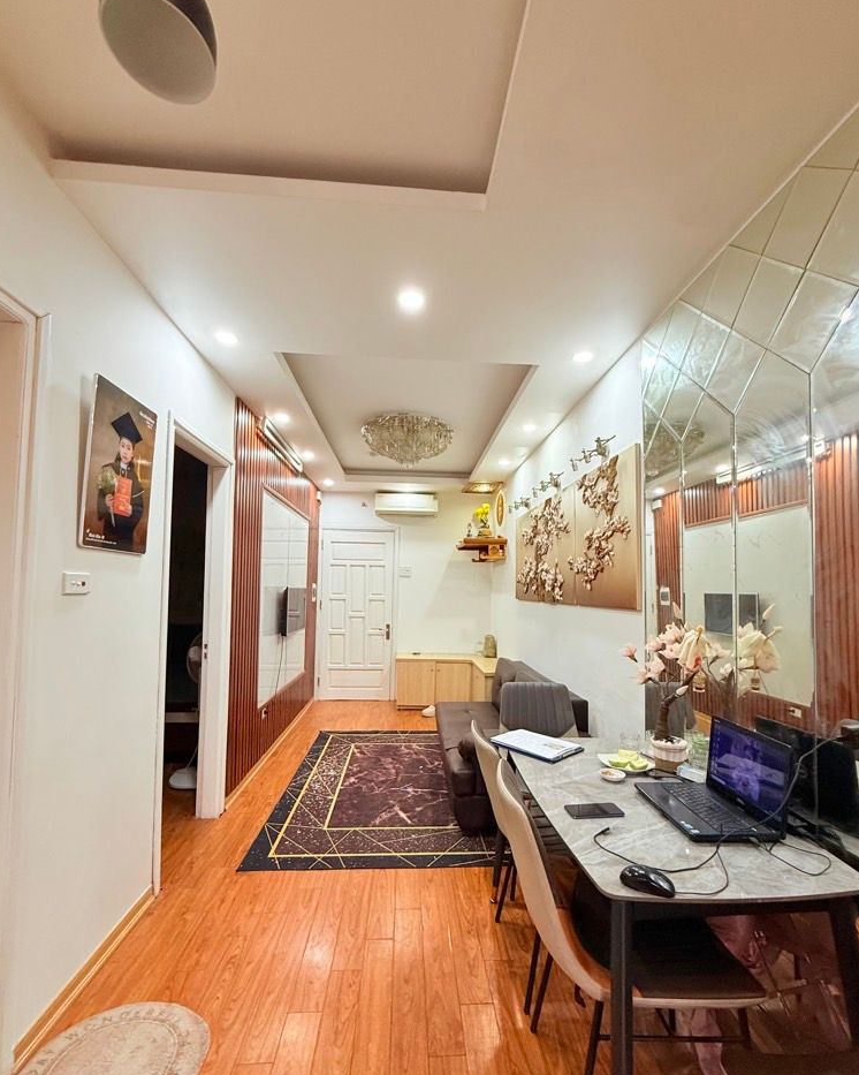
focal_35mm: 15
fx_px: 477
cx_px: 434
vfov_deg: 96.7
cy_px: 573
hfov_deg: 84.0
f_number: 2.2
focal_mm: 2.22
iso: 200
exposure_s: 1/100
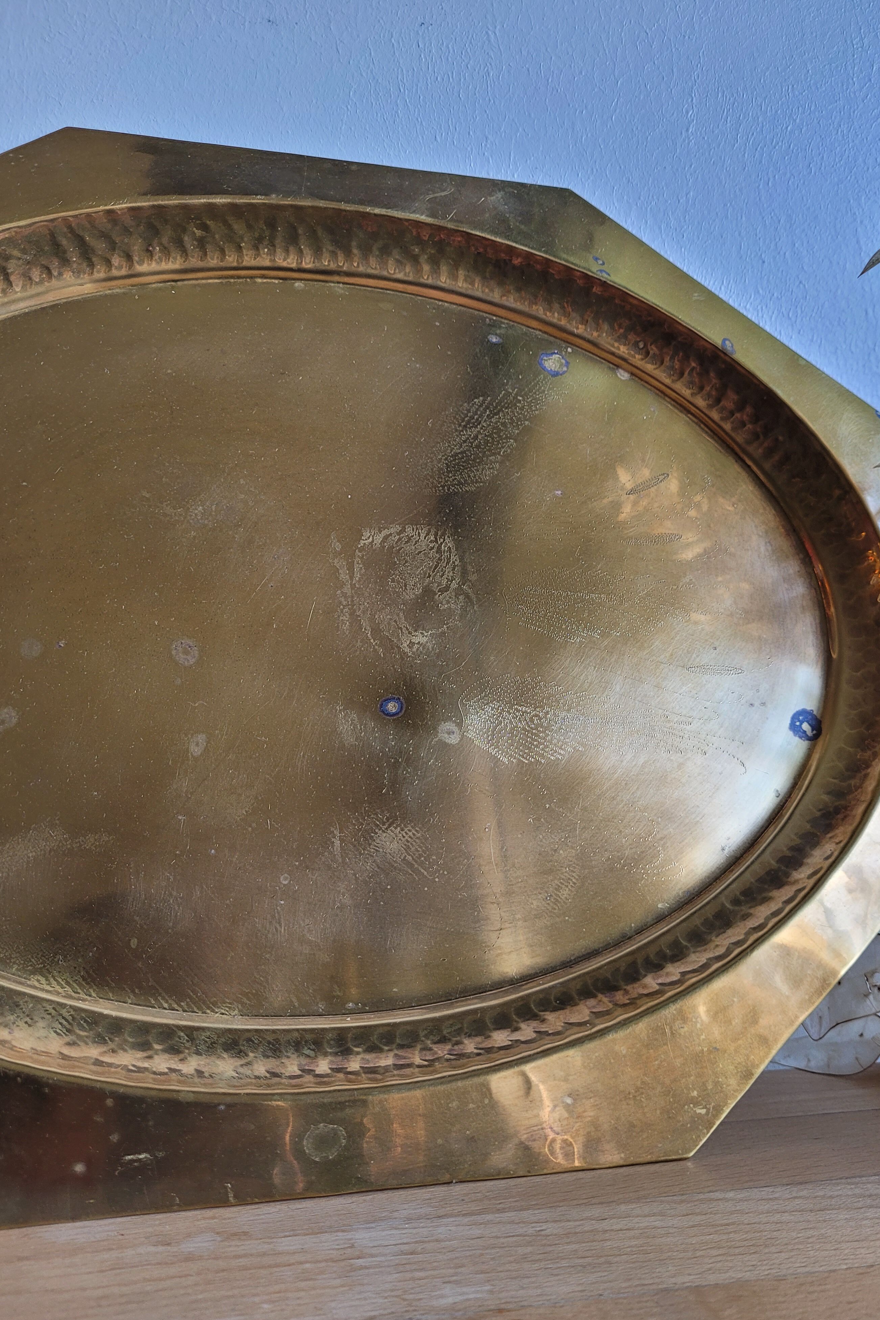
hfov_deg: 46.3
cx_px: 496
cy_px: 666
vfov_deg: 65.5
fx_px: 1027
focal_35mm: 28
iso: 125
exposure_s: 1/100
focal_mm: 5.4
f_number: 1.8
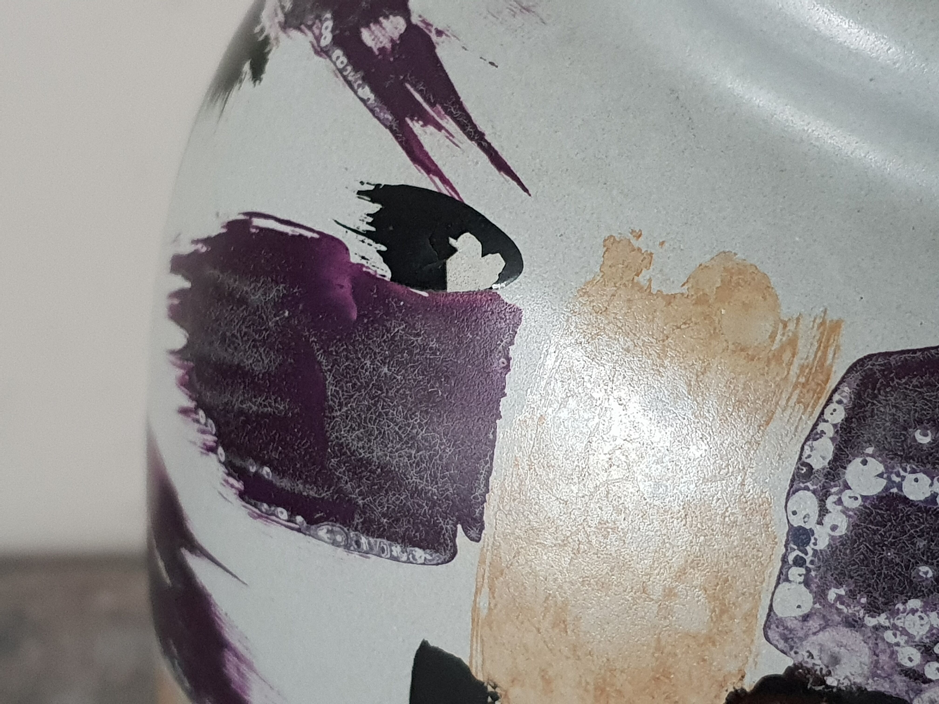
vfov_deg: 53.1
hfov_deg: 67.3
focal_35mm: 26
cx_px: 470
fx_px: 705
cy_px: 352
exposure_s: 1/35
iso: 250
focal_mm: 4.3
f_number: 1.5
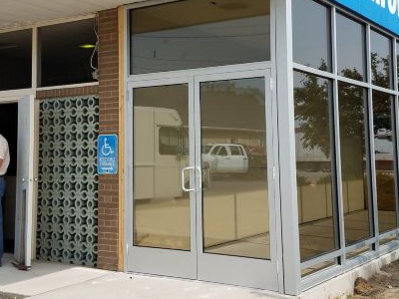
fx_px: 599
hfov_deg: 36.8
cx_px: 172
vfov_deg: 27.7
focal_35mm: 52
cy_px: 86
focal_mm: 4.2
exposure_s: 1/2264
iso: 40
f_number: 1.7
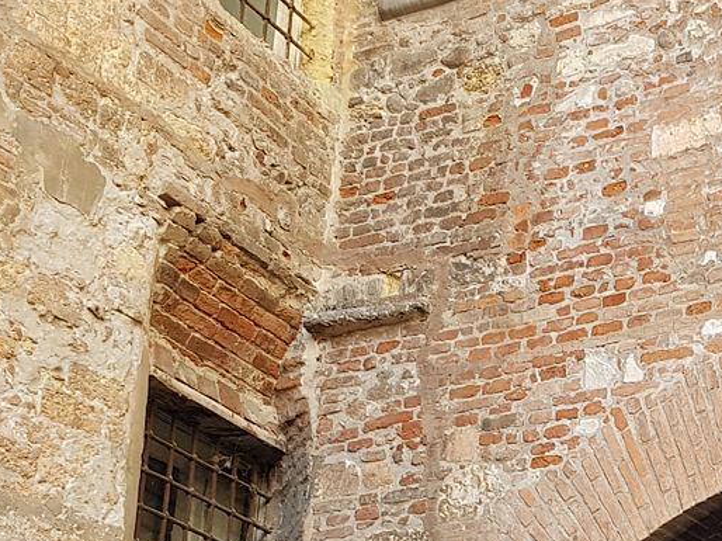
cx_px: 801
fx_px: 1689
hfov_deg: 22.7
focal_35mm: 81
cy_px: 459
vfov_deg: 18.0
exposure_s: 1/100
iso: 50
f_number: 1.7
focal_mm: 4.2
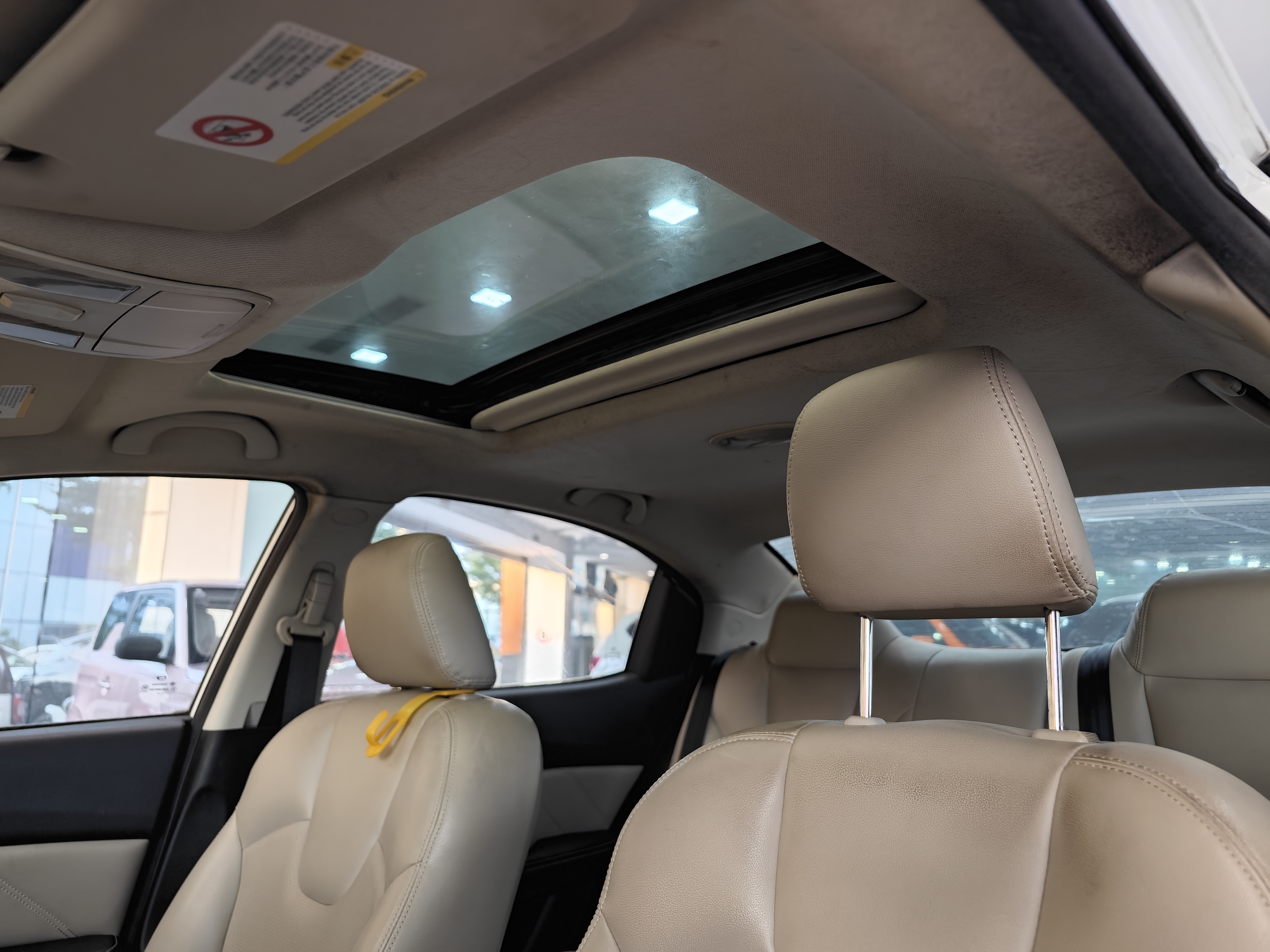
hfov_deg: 73.9
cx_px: 635
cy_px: 476
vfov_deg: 58.9
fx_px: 844
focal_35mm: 23
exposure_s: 1/59
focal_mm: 8.7
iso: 400
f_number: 1.9
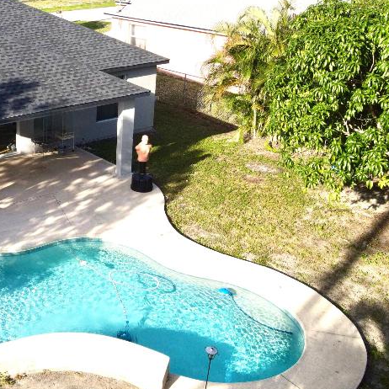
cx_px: 8
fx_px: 598
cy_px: 152
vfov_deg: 35.9
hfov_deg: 33.3
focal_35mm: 47
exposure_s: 1/640
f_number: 2.8
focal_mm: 4.5
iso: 100
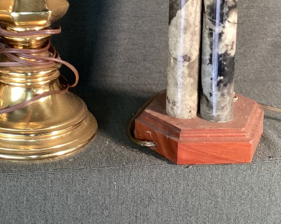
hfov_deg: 25.1
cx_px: 43
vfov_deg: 20.0
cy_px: -8
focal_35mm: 74
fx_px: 615
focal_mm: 3.3
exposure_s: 1/40
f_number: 2.4
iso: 320
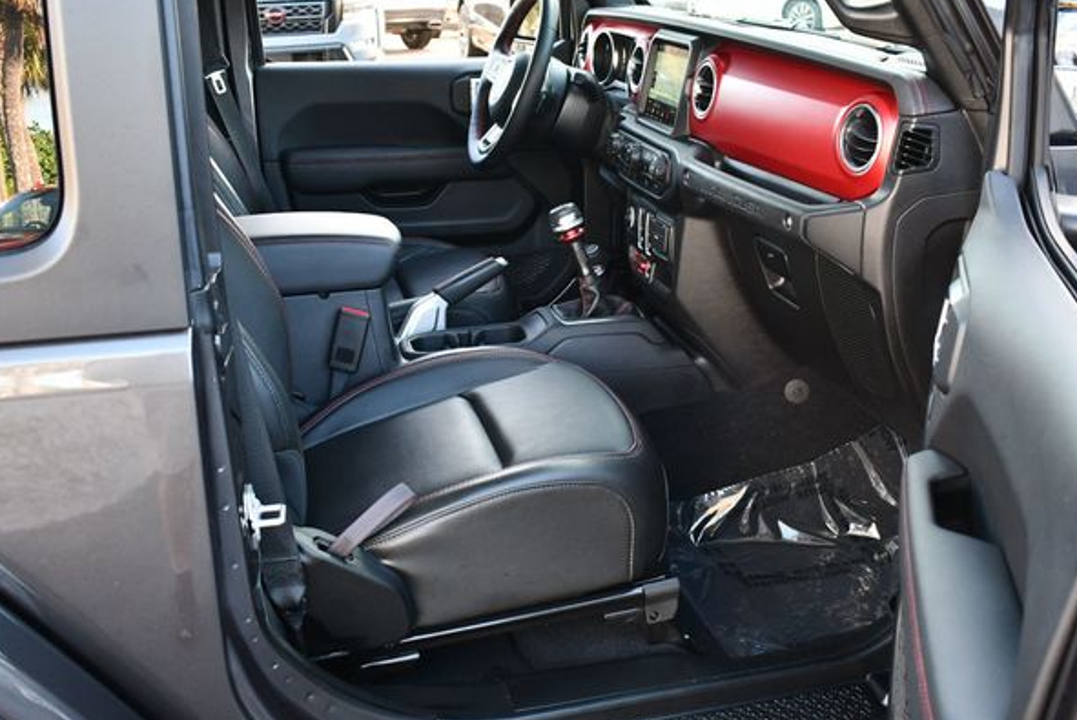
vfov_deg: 34.3
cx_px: 519
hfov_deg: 49.5
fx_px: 1168
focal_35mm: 39
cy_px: 345
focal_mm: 18
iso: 800
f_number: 3.5
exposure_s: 1/160
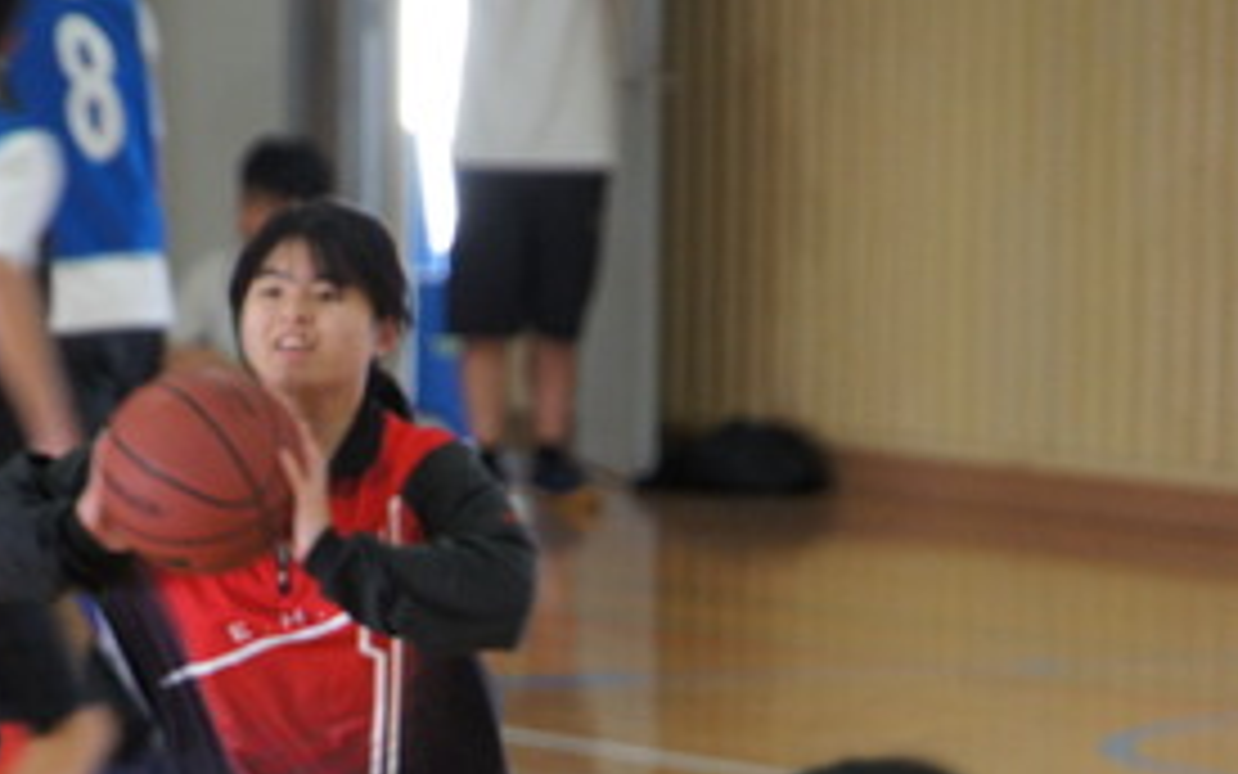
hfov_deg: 4.3
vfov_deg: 2.7
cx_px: 504
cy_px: 637
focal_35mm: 493
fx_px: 16633
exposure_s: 1/100
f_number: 6.3
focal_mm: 185
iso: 1600
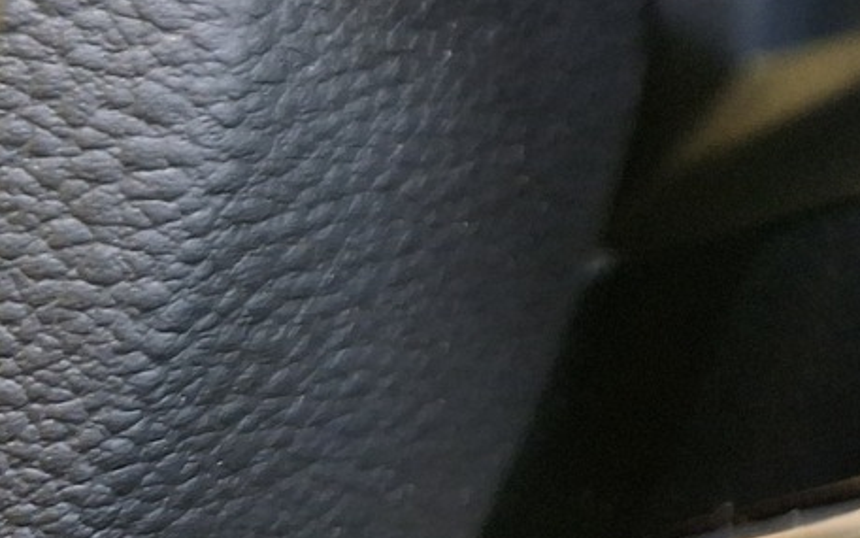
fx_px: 1805
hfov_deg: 22.6
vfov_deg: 15.4
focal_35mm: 77
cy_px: -302
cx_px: 1235
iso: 250
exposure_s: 1/33
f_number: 1.8
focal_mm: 5.54
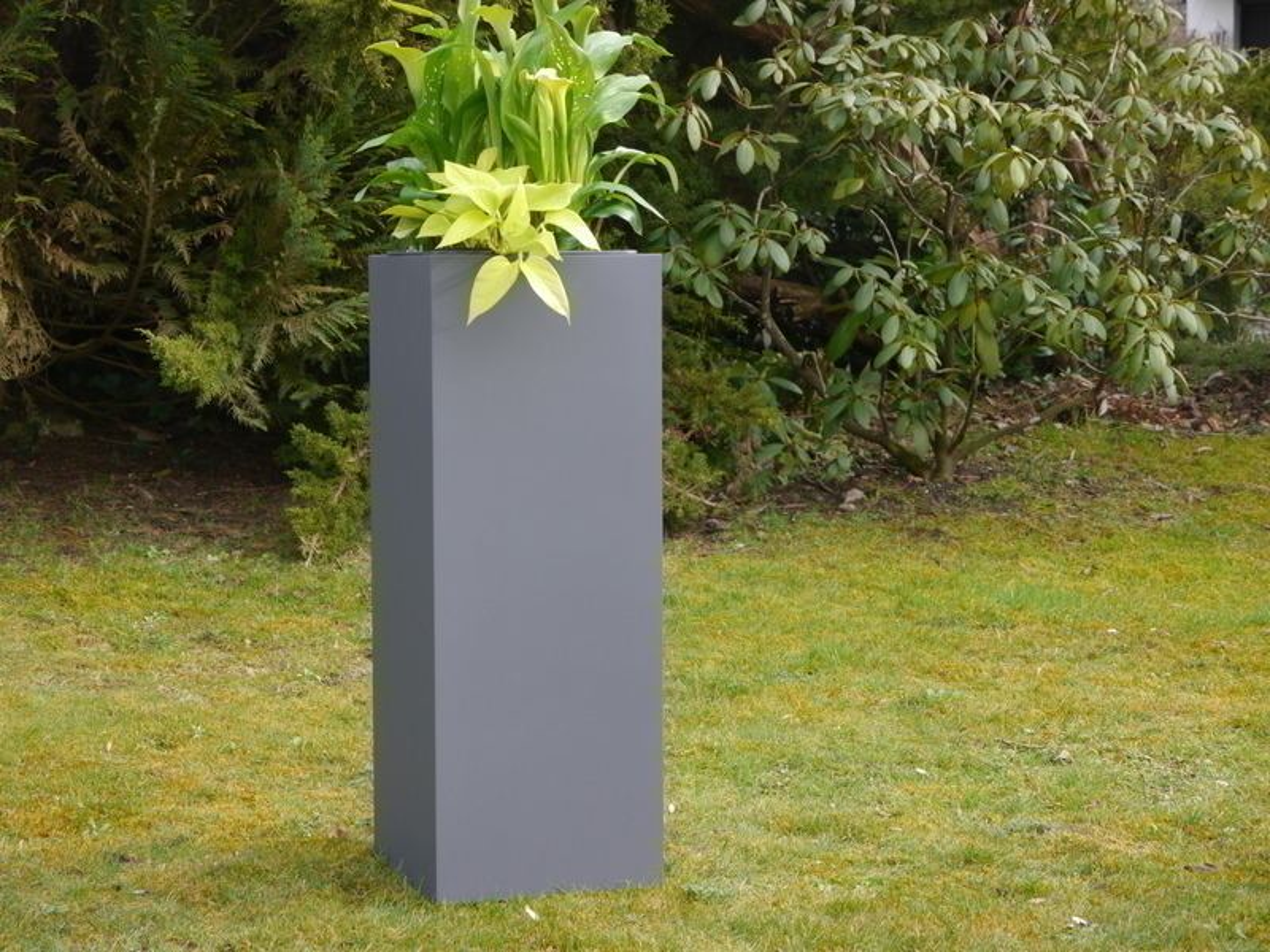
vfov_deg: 17.6
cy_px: 476
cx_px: 635
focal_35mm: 84
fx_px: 3082
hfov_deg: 23.3
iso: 160
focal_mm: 42
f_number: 5.6
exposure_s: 1/100
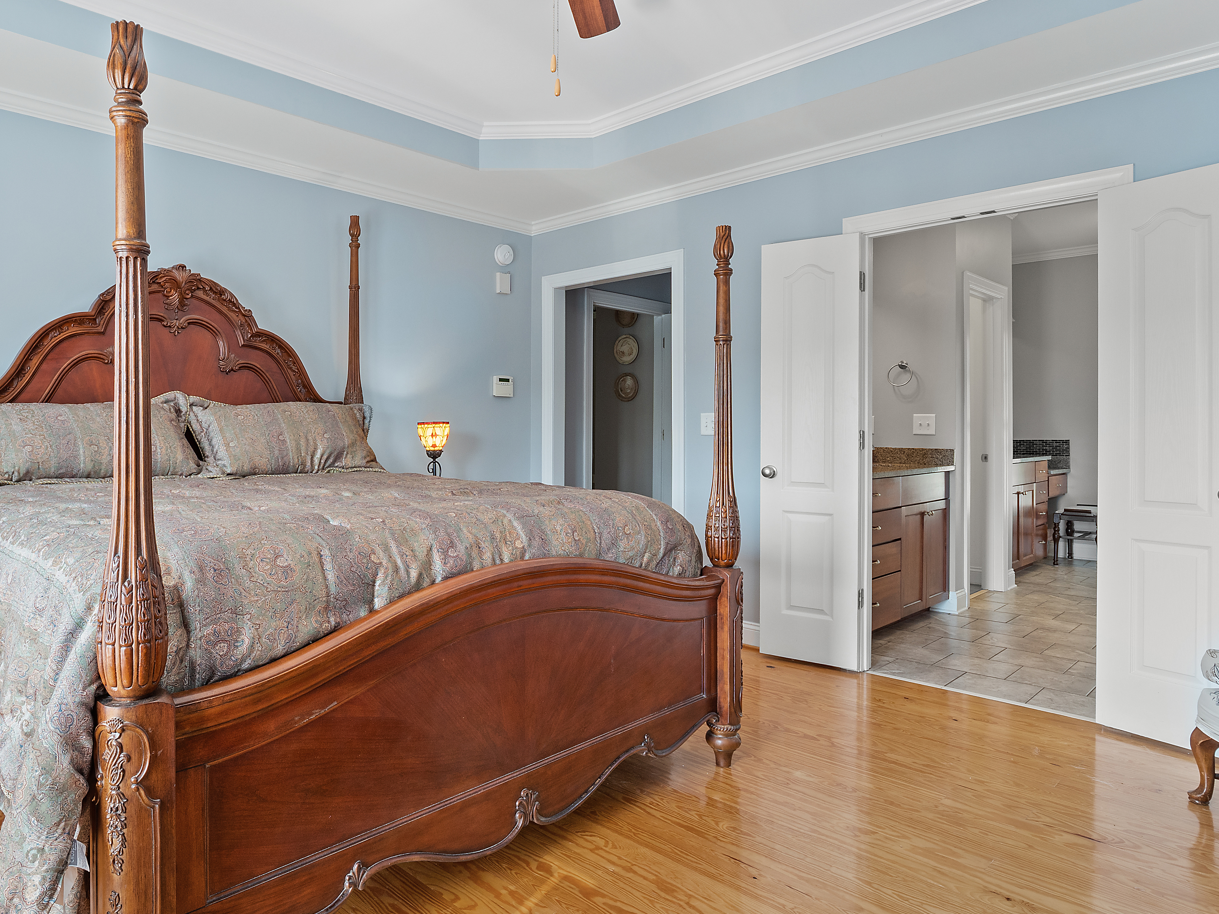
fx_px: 739
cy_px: 413
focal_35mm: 21
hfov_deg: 77.9
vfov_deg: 63.3
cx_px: 476
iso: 200
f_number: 5.6
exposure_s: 1/8
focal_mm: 8
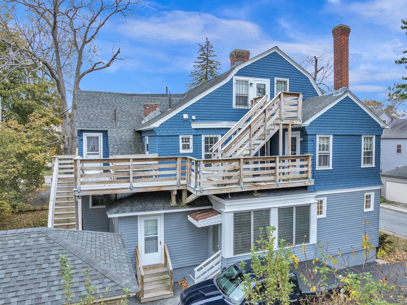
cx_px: 204
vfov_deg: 56.8
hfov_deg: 71.6
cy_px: 152
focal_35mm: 24
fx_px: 282
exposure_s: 1/60
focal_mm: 12.29
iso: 190
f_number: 2.8
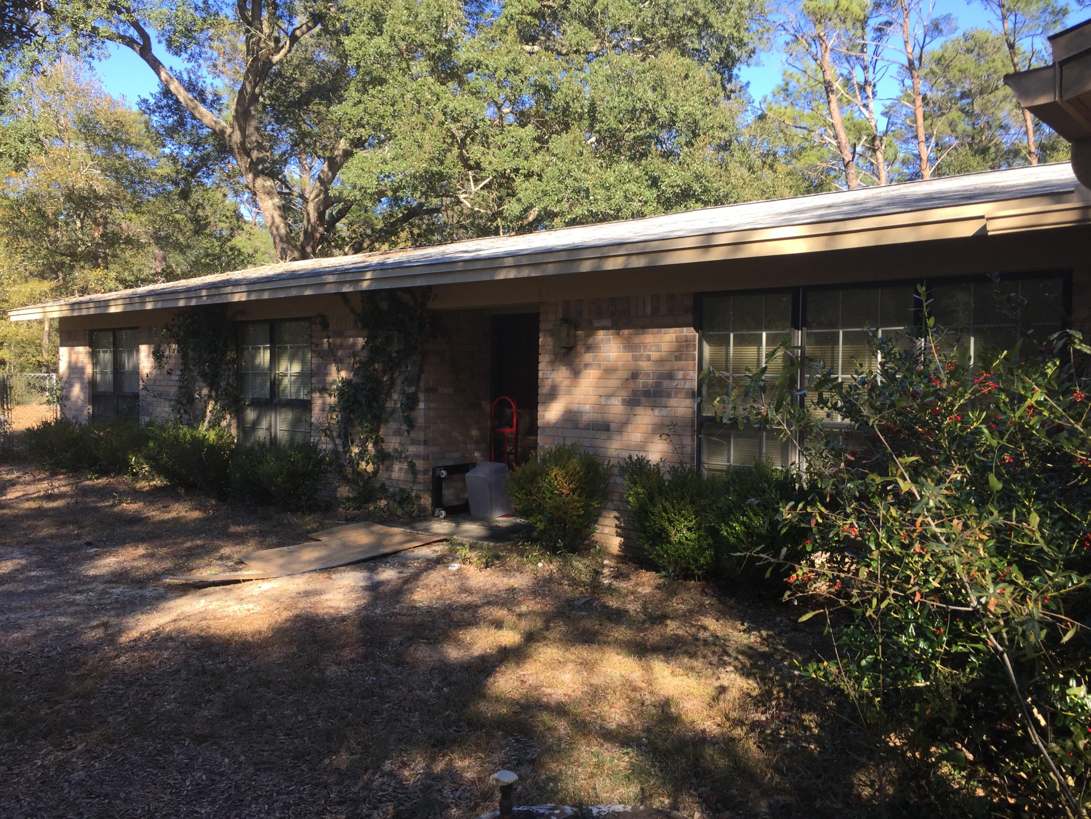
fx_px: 914
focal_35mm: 29
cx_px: 546
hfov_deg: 61.7
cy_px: 410
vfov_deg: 48.2
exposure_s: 1/449
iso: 32
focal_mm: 4.15
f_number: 2.2
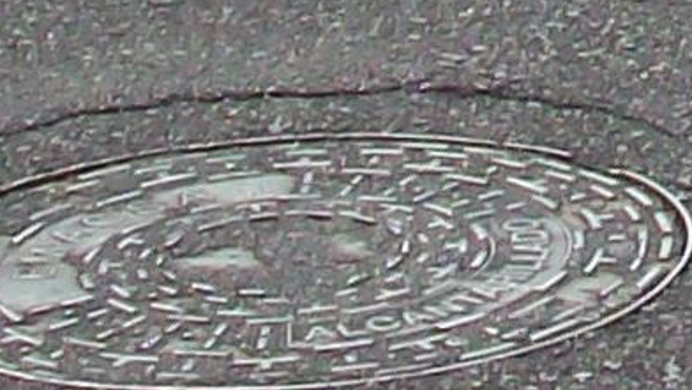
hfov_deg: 6.8
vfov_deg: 3.6
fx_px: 5765
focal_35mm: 314
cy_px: -1518
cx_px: 1094
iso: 80
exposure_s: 1/577
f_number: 2.8
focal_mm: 6.2
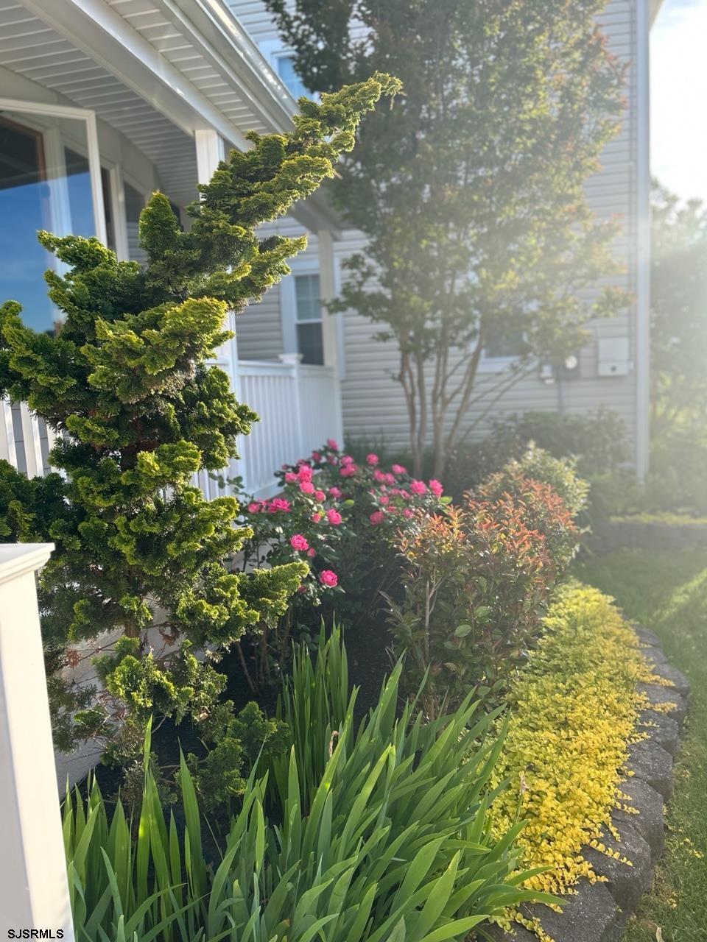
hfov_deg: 53.1
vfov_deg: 67.3
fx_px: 708
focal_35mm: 26
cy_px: 471
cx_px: 354
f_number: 1.5
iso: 50
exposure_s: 1/853
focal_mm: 5.7
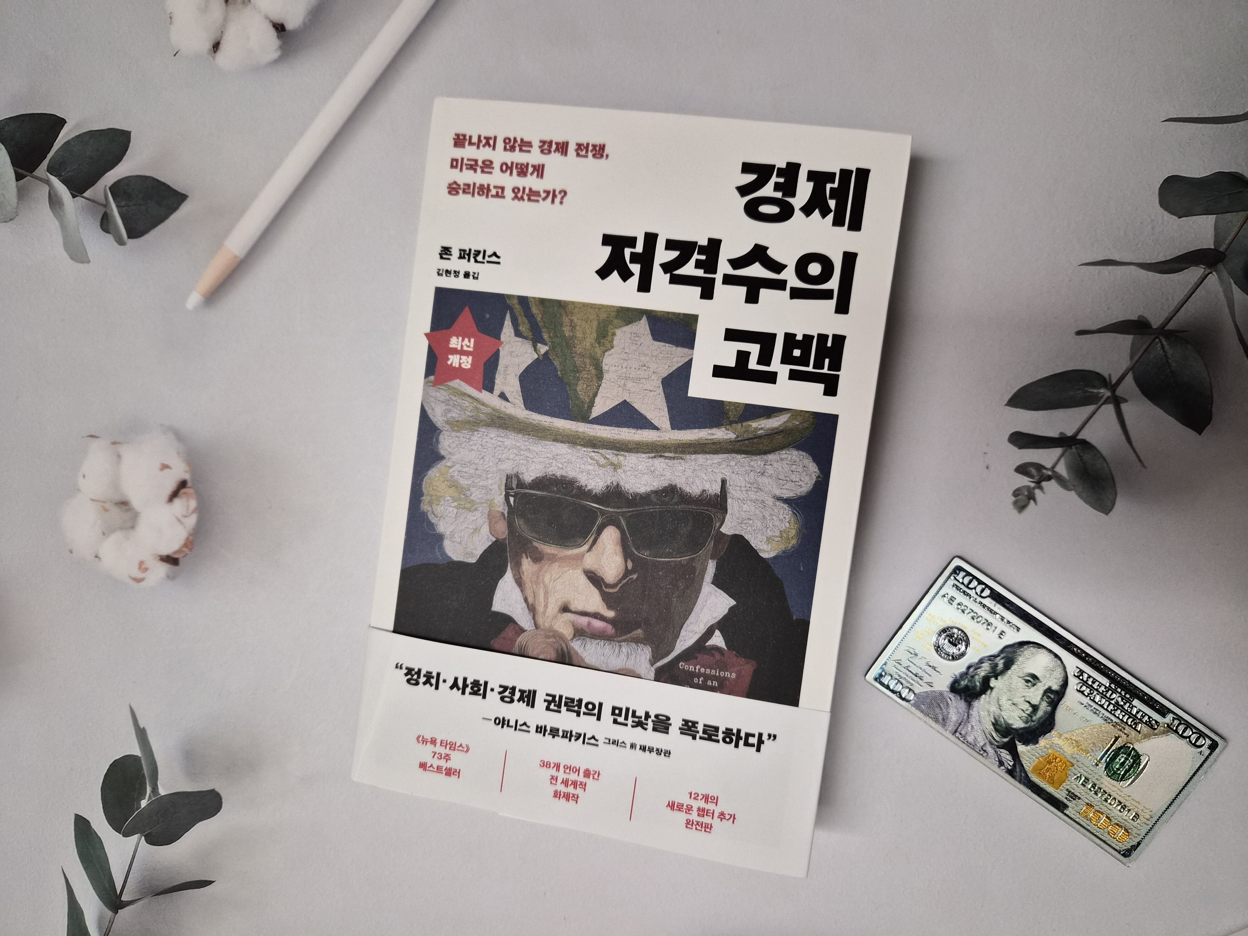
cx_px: 624
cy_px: 468
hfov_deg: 73.9
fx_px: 829
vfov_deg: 58.9
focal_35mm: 23
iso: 800
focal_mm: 5.4
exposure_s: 1/60.2
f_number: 1.8
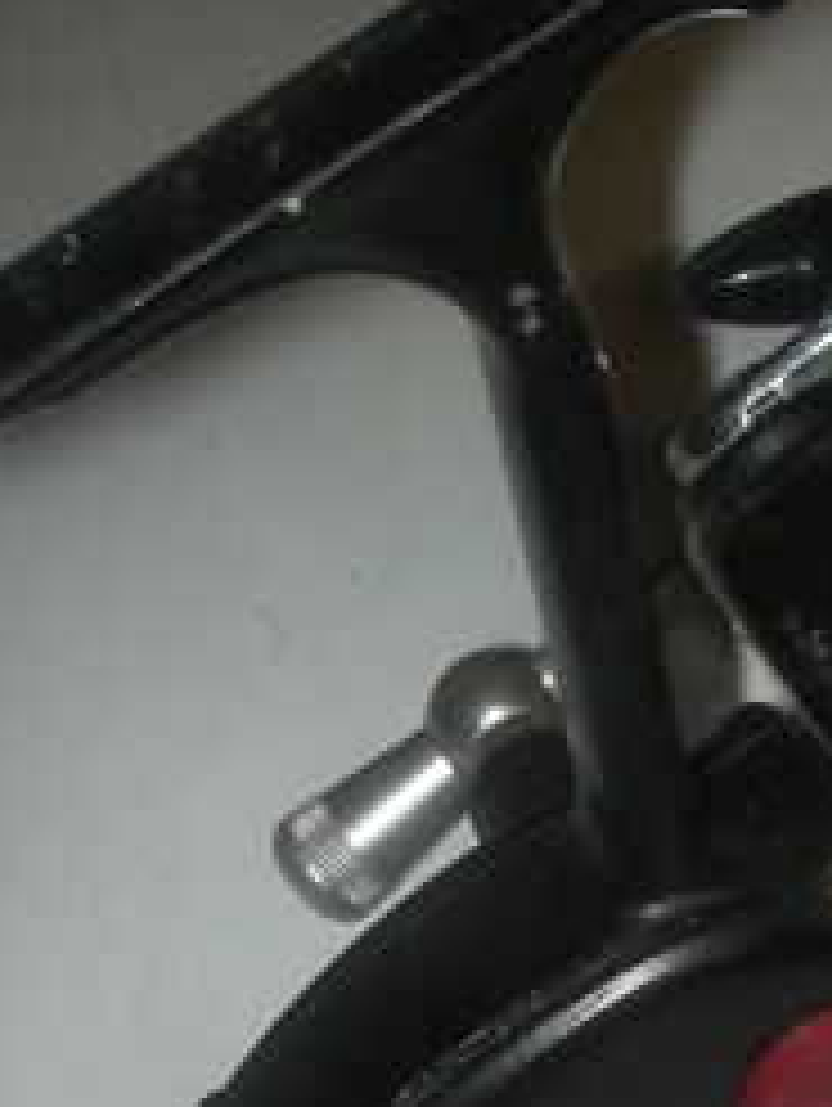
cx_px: 711
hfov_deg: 19.6
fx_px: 2367
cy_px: 720
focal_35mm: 74
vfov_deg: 26.2
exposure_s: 1/30
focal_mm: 6.3
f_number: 5.6
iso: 200
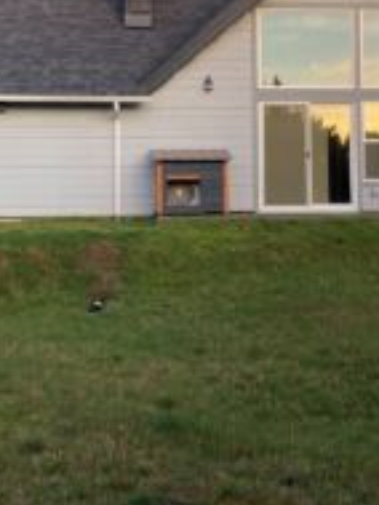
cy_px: 160
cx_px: 192
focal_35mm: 55
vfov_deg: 34.5
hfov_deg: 26.6
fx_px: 802
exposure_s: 1/163
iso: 32
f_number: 1.8
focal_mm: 4.25
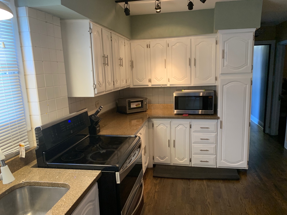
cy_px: 111
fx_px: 224
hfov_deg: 65.3
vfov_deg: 51.3
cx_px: 148
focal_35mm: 27
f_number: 1.8
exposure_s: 1/60
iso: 250
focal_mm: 4.25
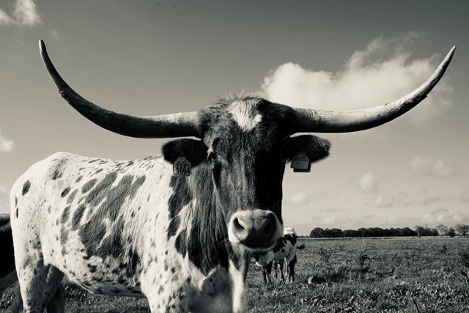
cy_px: 156
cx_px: 234
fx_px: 365
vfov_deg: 46.4
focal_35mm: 28
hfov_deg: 65.5
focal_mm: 28
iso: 400
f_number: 22
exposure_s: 1/80
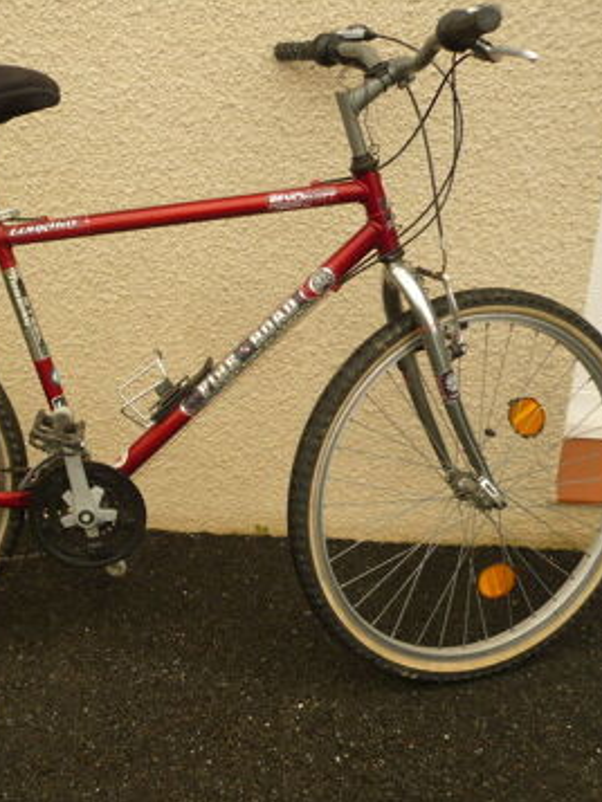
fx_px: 1089
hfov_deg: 30.4
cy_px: 402
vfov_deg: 40.4
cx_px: 150
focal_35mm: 47
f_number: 2.8
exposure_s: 1/125
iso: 100
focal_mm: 5.8
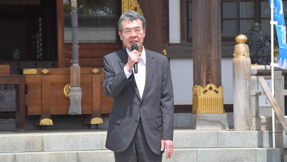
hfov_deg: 12.2
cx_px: 143
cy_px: 73
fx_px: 1347
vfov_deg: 6.9
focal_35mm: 177
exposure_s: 1/1000
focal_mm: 112
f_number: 16
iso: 2000
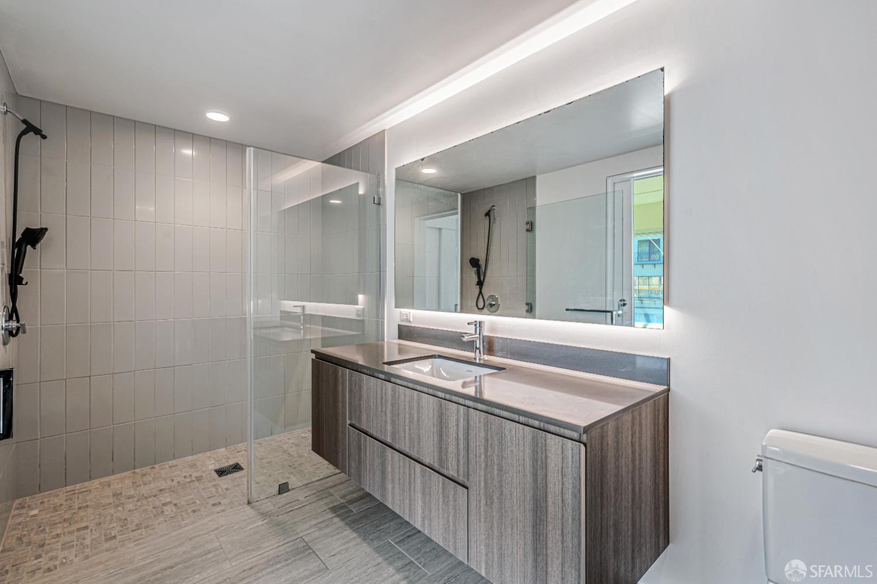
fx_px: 390
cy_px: 292
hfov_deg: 96.8
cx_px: 438
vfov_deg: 73.7
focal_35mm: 16
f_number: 8
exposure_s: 1/6
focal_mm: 16
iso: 100
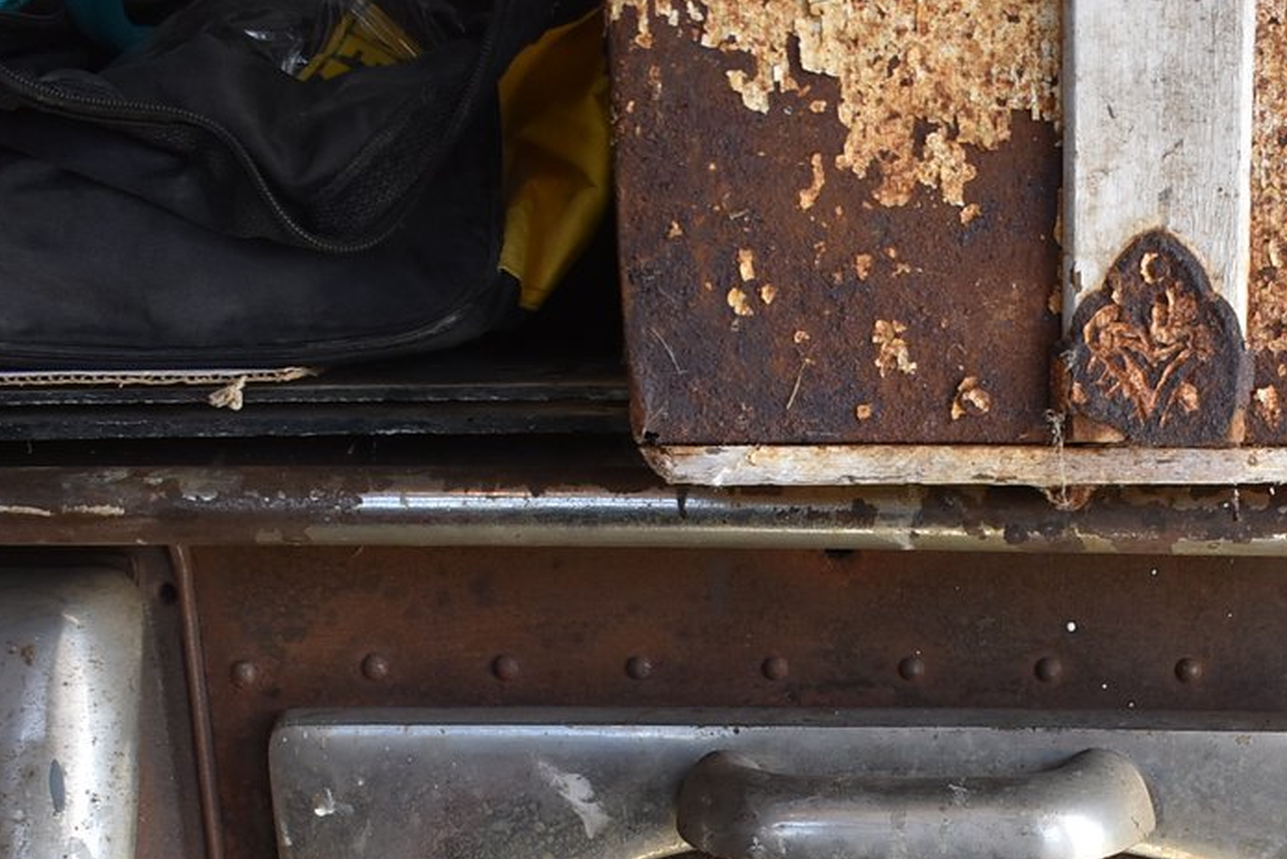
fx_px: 2360
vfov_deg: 19.5
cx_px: 985
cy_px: 1015
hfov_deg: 29.9
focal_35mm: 66
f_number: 4.5
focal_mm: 18
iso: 400
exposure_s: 1/250
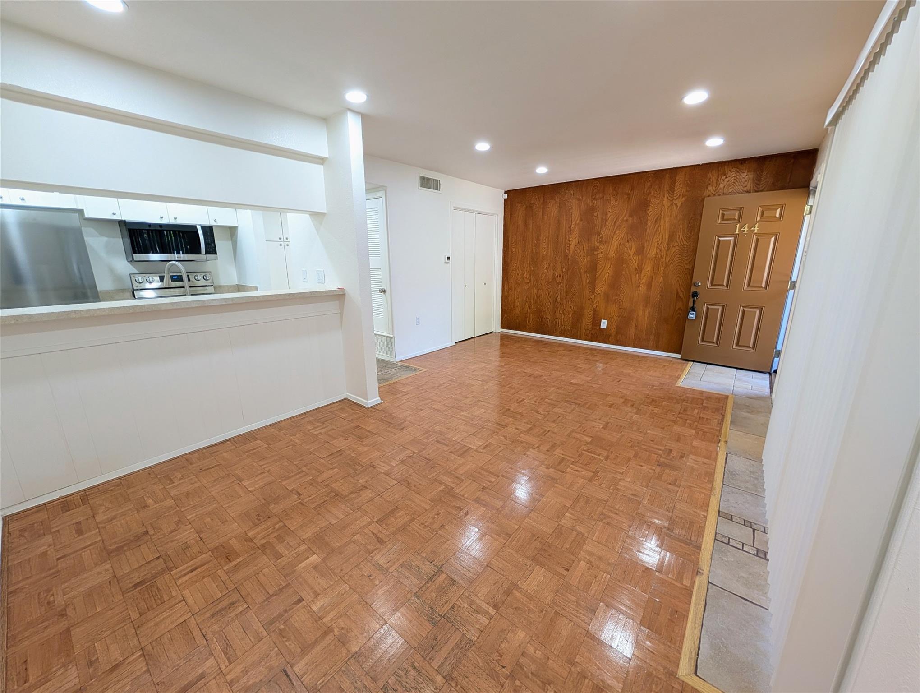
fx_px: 319
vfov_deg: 94.6
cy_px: 346
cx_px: 460
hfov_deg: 110.5
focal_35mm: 12
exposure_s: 1/60
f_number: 1.7
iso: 131
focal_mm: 2.02
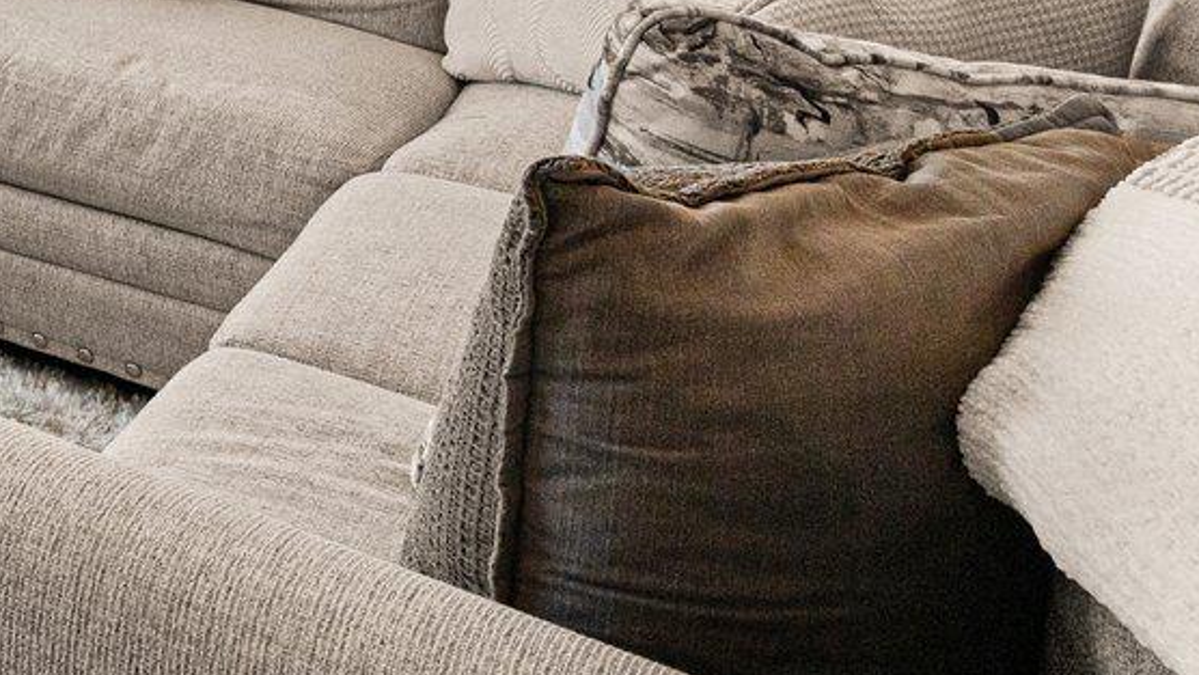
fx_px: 1717
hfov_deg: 24.2
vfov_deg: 19.1
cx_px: -815
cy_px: -372
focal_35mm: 54
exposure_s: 1/160
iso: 1000
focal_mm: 14
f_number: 8
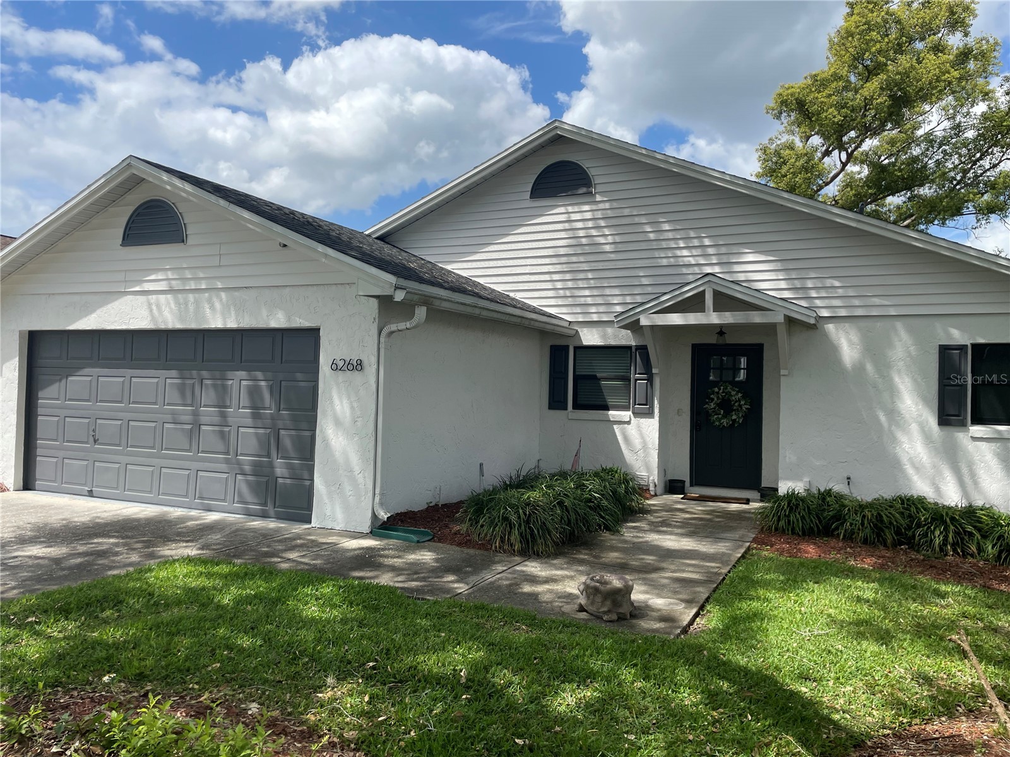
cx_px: 505
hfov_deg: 67.3
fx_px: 759
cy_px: 378
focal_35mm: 26
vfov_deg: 53.1
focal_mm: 4.2
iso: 32
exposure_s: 1/3205
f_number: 1.6
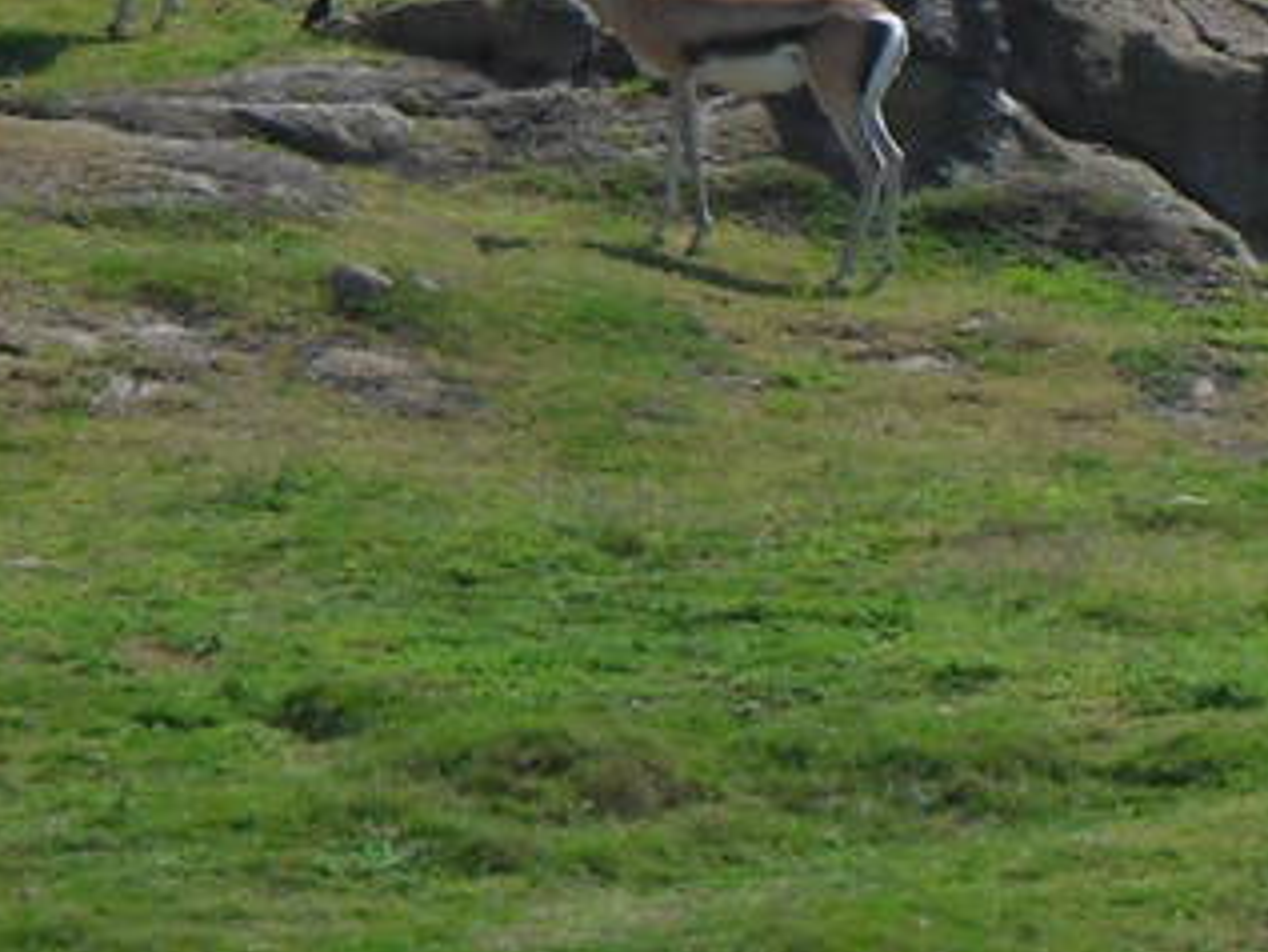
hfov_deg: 1.5
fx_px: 49910
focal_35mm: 1362
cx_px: 1368
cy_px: -392
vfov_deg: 1.1
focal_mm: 46.8
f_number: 5.9
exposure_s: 1/500
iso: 80
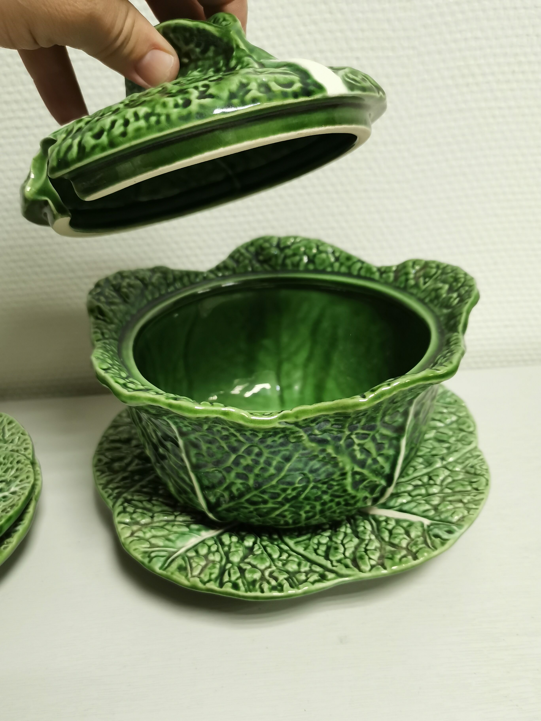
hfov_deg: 45.4
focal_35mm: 31
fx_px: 646
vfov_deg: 58.4
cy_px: 360
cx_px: 270
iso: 160
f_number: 1.8
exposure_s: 1/50
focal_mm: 5.58
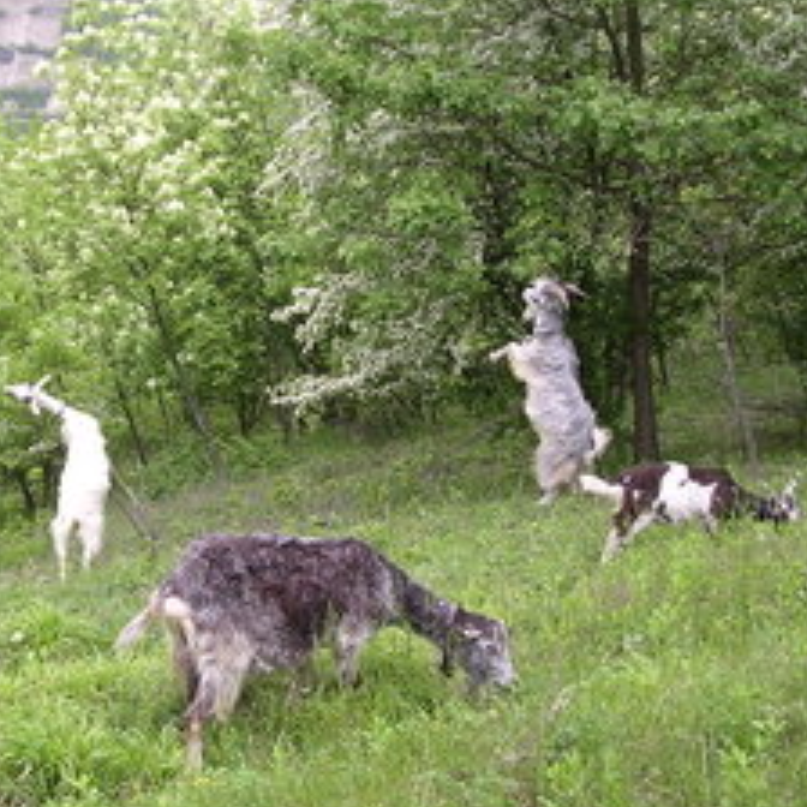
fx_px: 1583
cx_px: 245
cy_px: 389
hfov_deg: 28.4
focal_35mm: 60
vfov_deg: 28.6
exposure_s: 1/112
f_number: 2.8
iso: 100
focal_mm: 5.8
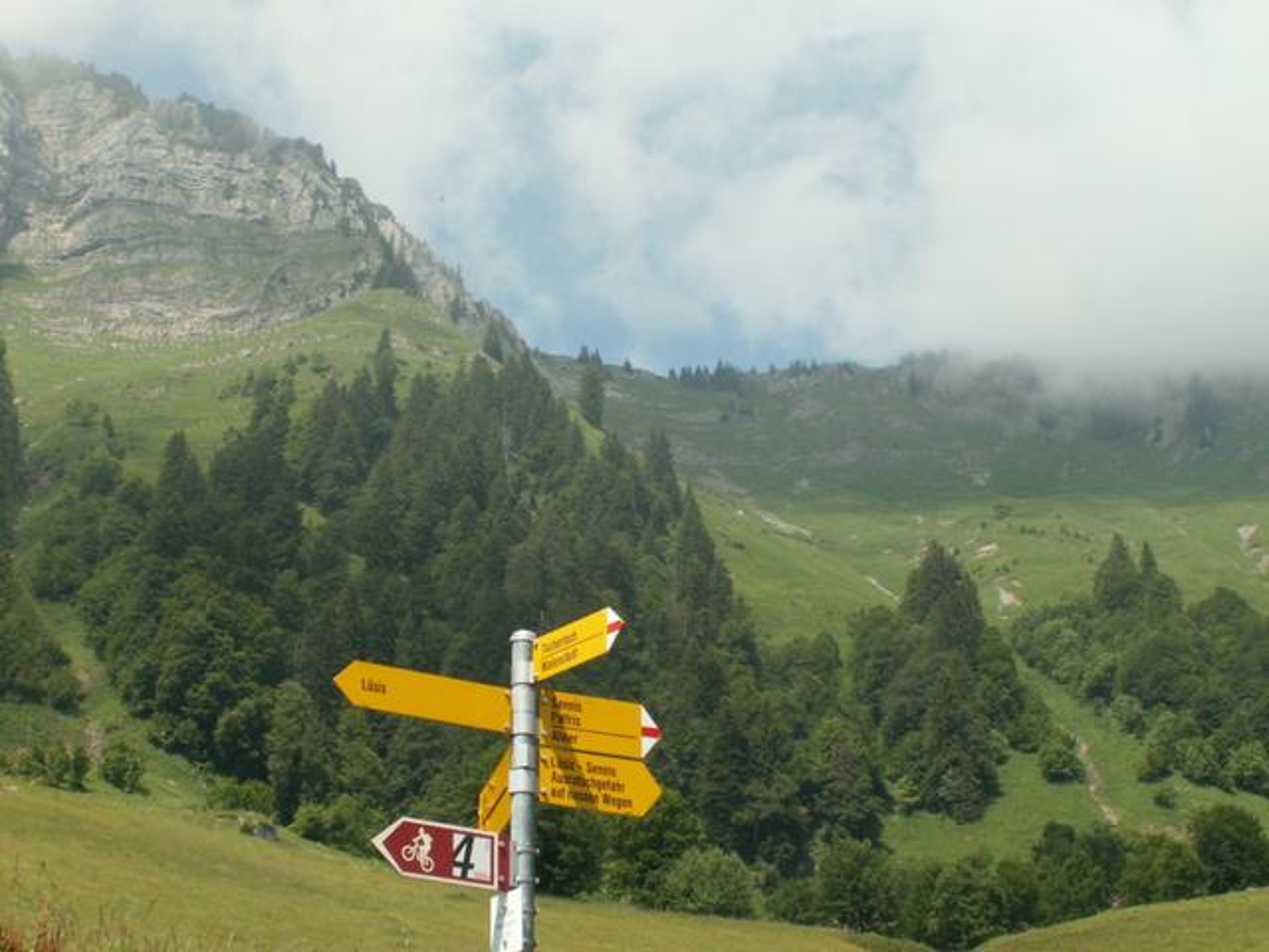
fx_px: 2200
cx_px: 634
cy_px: 476
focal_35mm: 60
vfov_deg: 24.4
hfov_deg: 32.2
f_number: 8
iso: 50
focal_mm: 10.05
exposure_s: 1/125
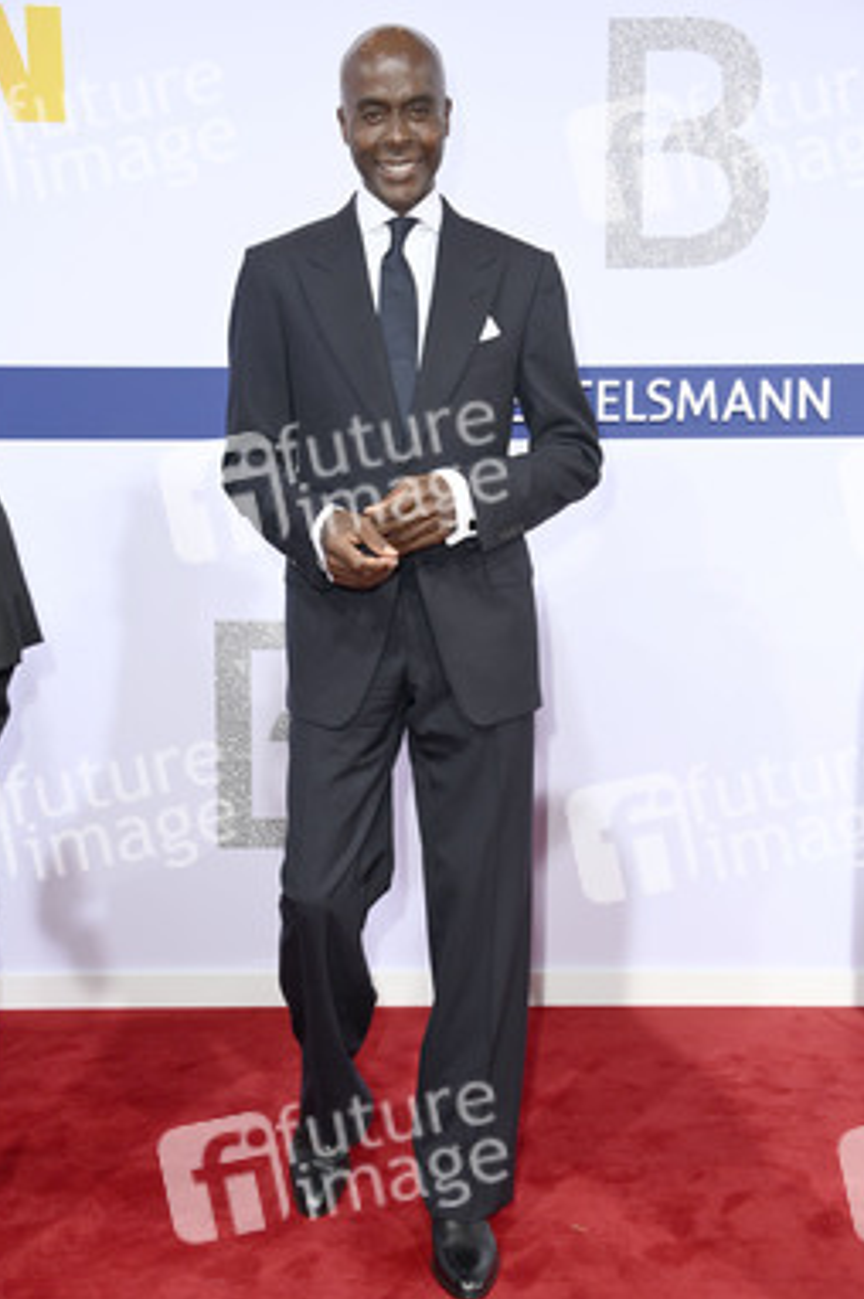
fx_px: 1587
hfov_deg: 30.5
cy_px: 653
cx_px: 432
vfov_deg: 44.5
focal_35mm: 44
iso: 1000
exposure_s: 1/200
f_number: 5.6
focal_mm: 42
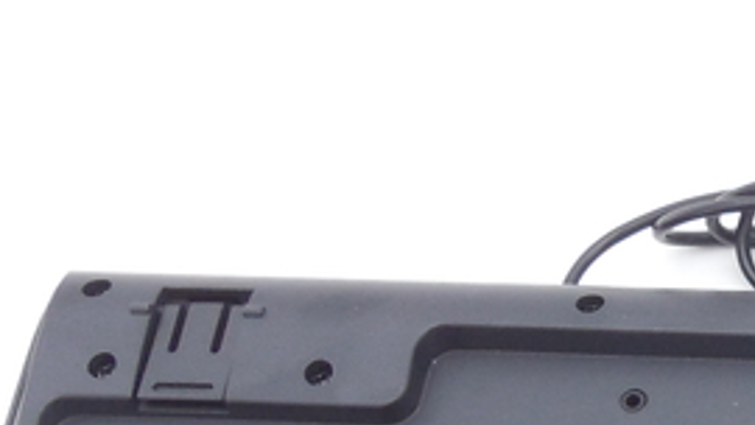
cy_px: 601
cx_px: 1138
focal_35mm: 124
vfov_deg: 9.6
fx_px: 2483
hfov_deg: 15.9
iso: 125
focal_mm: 5.3
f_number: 3.2
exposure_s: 1/50
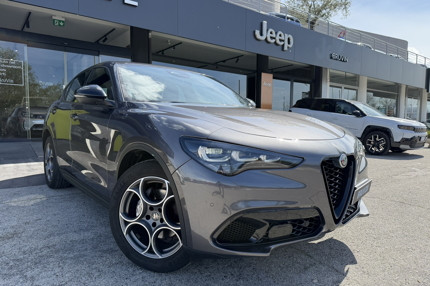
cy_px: 146
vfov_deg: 51.3
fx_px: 299
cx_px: 215
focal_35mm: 25
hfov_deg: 71.5
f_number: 1.78
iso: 100
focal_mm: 6.76
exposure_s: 1/3021
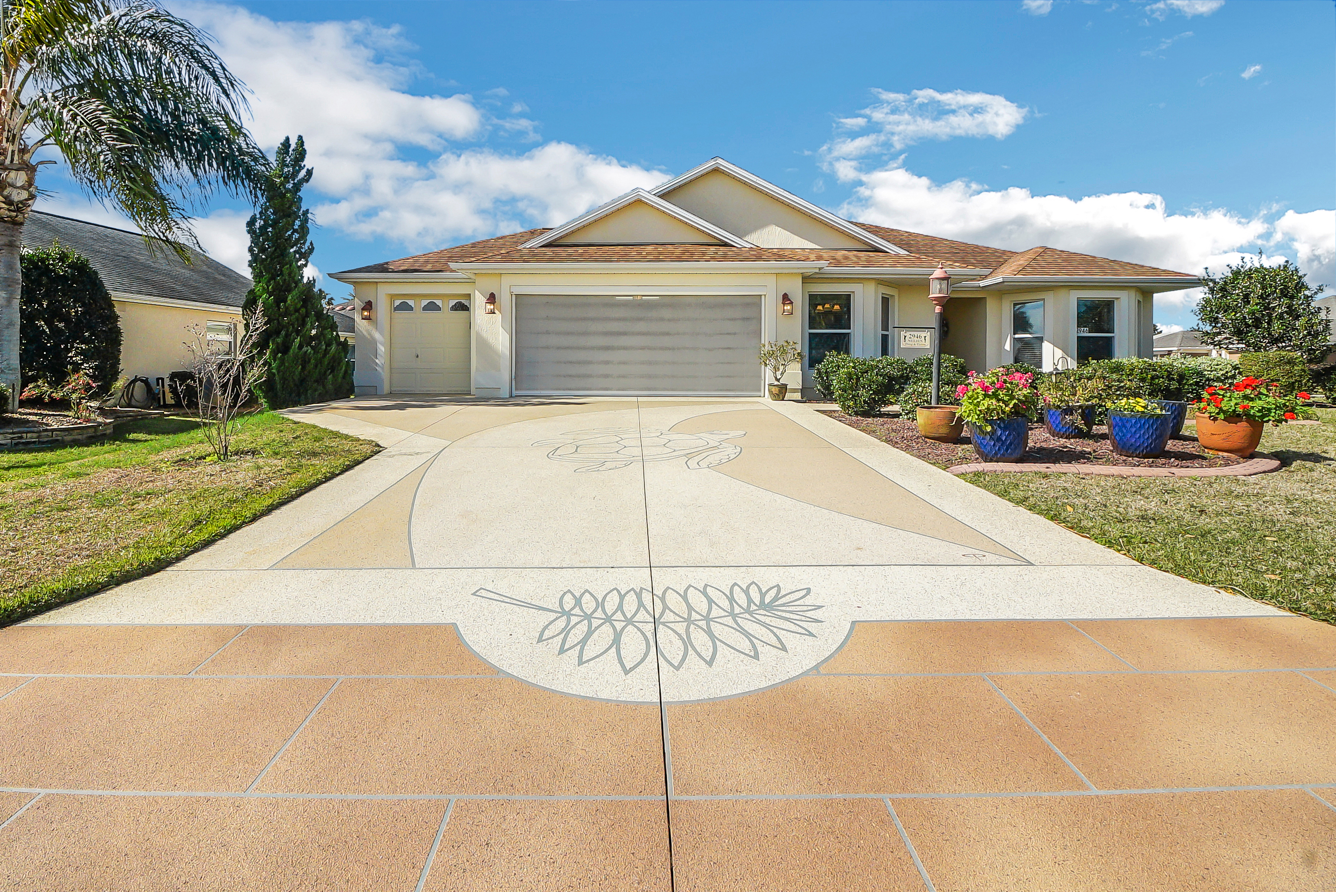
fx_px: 557
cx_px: 668
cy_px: 446
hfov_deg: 100.4
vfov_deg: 77.4
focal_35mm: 15
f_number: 11
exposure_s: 1/640
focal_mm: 10
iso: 320
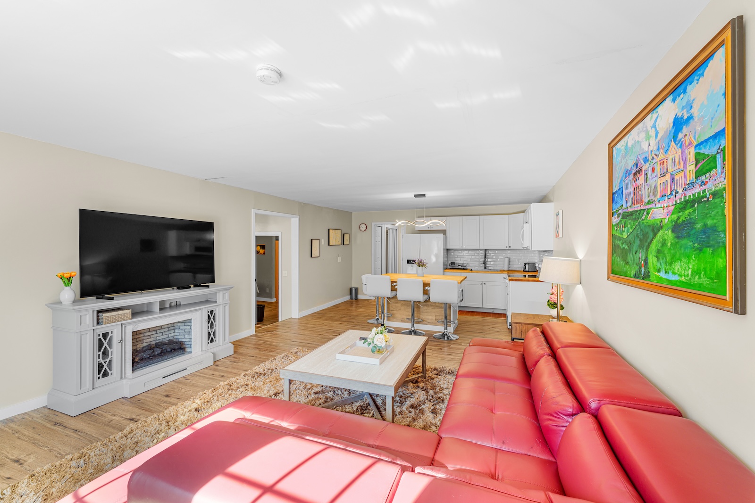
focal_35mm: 14
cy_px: 252
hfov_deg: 104.2
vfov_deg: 81.2
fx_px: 294
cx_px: 378
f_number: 9
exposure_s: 1/3
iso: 250
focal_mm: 14
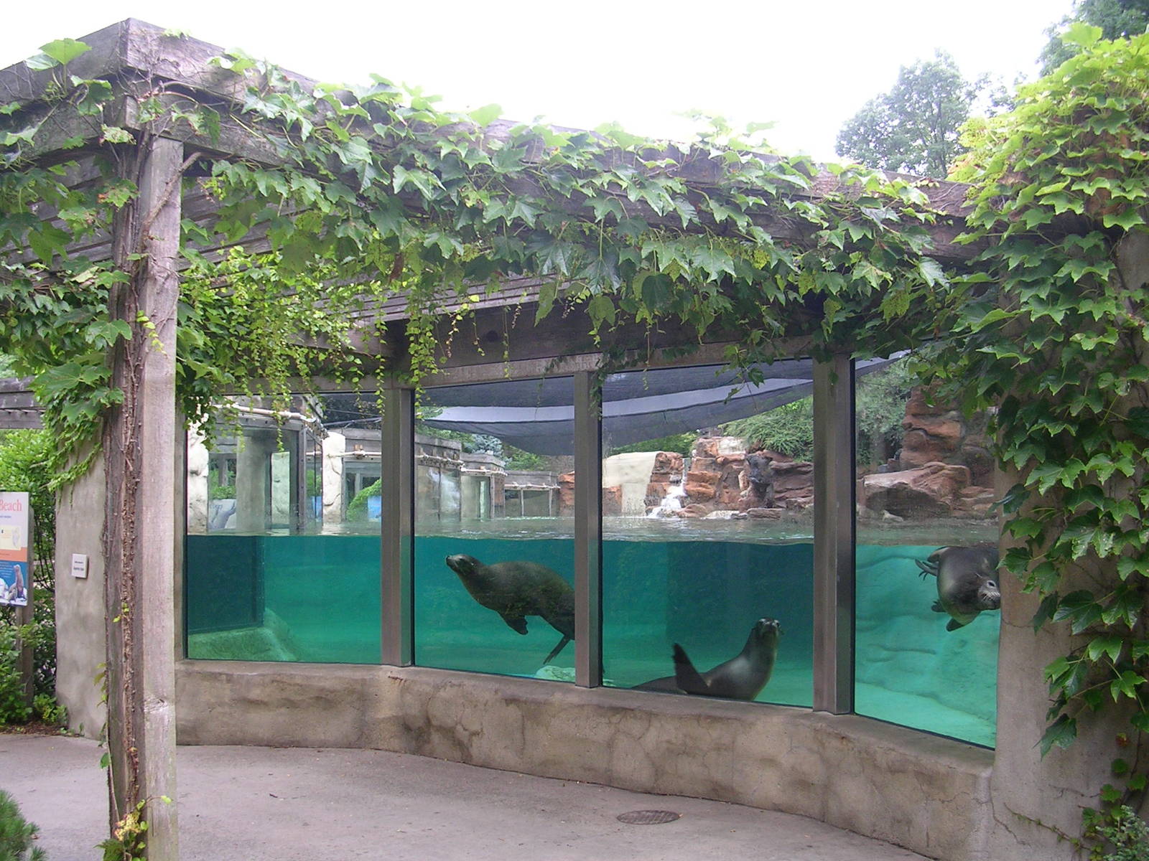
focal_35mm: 38
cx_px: 574
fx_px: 1261
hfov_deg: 49.0
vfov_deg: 37.7
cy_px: 430
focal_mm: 5.8
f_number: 2.8
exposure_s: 1/78
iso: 50
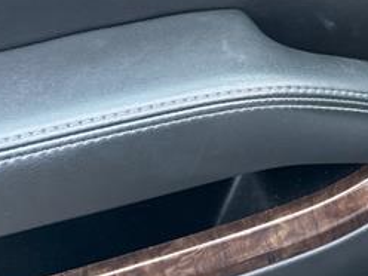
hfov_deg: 28.8
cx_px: 384
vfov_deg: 22.5
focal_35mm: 62
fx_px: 659
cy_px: -18
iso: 500
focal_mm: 6.86
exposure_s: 1/60
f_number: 1.78
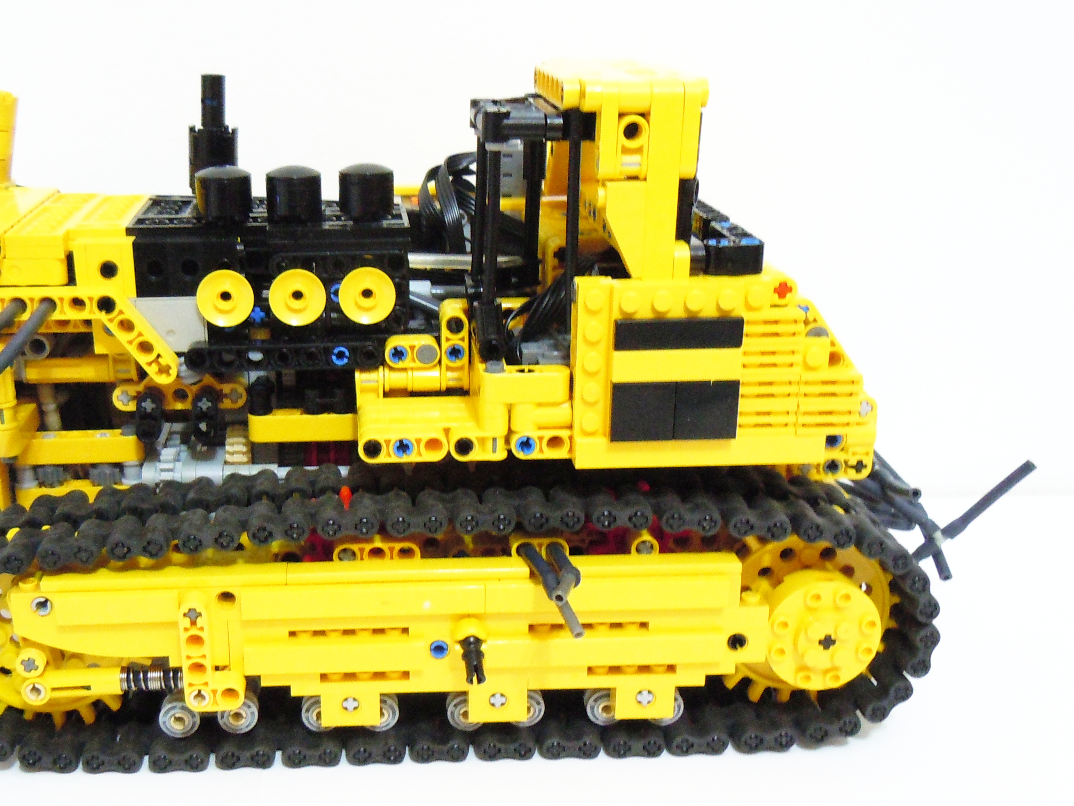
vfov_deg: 34.3
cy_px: 403
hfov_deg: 44.2
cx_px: 367
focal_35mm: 42
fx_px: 1303
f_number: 3.5
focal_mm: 5.4
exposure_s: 1/5
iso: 400
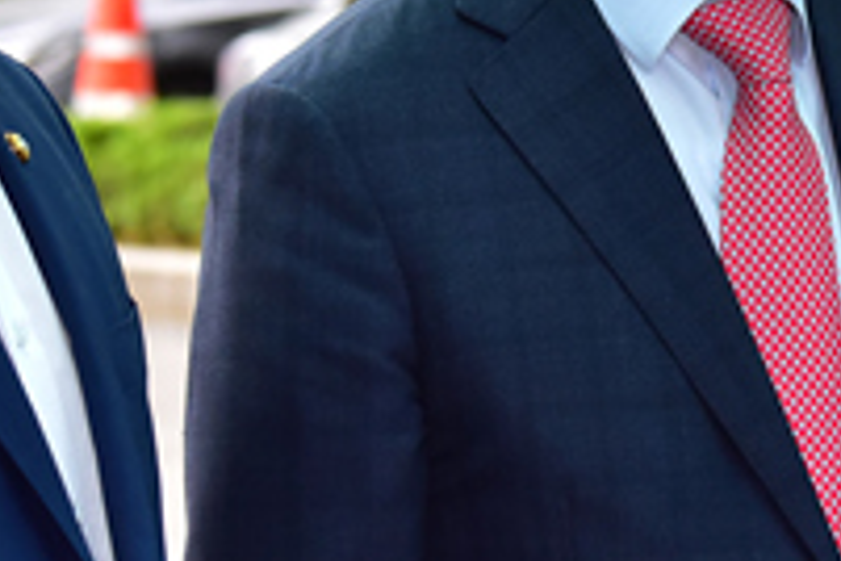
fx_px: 7452
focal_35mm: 319
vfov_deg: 4.3
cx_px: 674
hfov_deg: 6.5
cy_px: 44
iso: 1250
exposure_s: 1/200
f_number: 6.3
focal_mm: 100
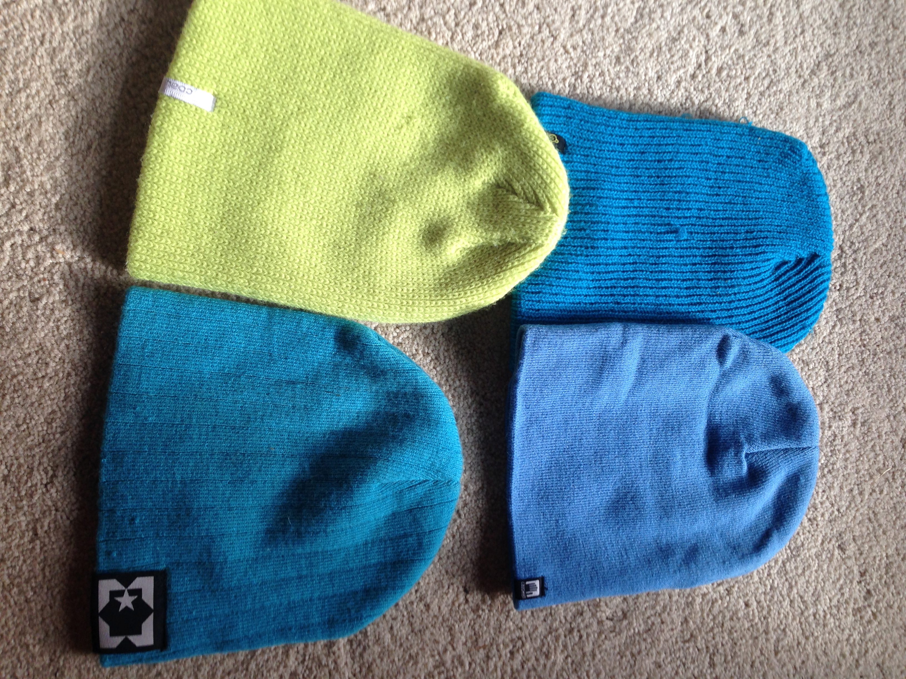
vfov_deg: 42.9
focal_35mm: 33
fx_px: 864
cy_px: 340
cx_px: 453
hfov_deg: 55.4
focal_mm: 4.12
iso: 64
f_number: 2.4
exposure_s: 1/120
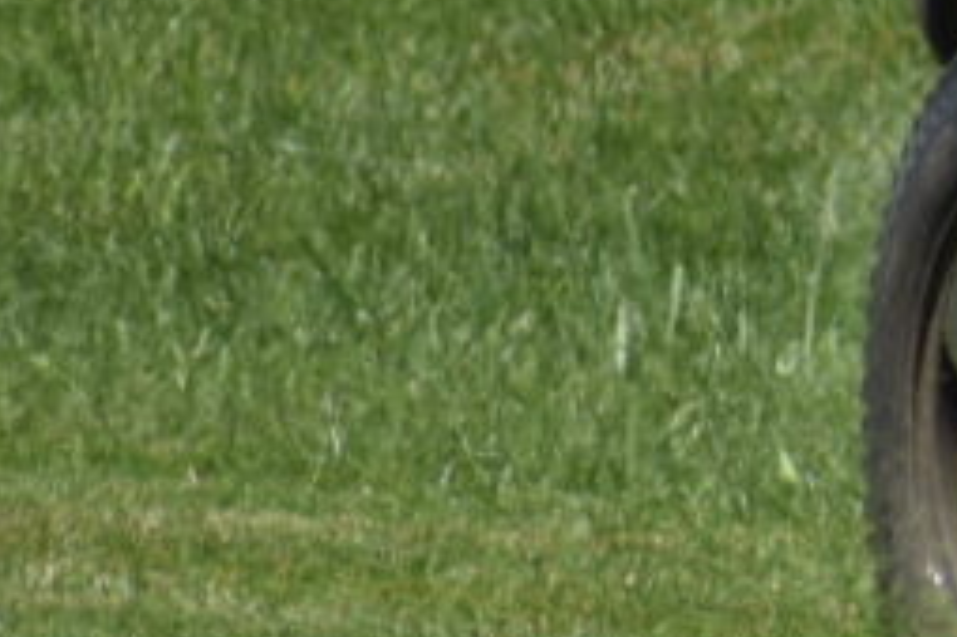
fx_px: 72417
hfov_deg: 0.8
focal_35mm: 2726
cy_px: -362
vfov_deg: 0.5
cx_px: 2340
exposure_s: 1/500
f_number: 6.3
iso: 160
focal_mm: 300
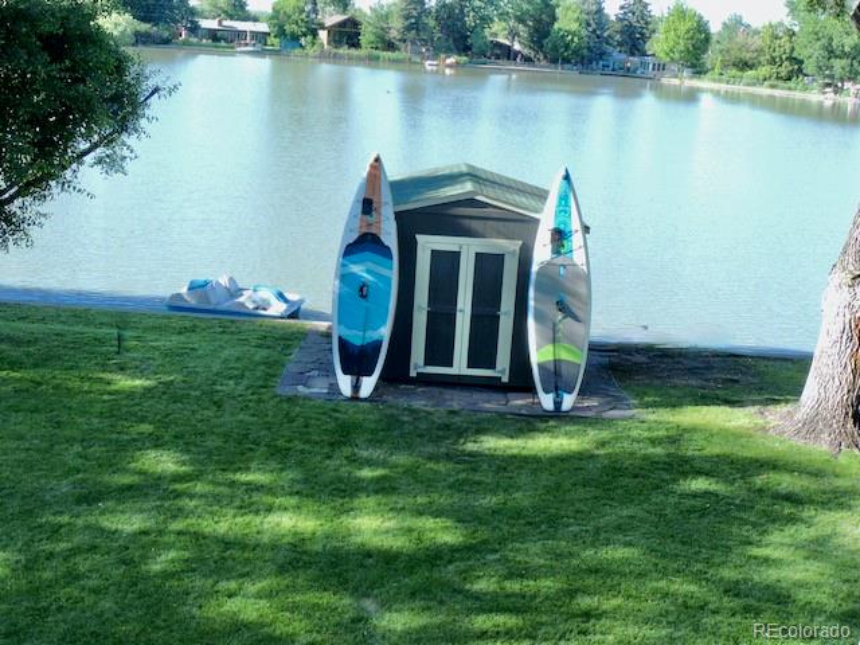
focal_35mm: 43
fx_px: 1068
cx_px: 430
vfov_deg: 33.6
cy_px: 322
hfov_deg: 43.9
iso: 125
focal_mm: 7.6
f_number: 7.6
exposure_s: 1/50
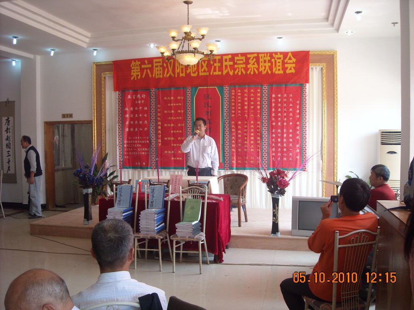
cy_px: 155
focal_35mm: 35
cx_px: 207
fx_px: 419
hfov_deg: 52.6
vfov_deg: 40.7
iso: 87
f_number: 2.8
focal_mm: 5.7
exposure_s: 1/60
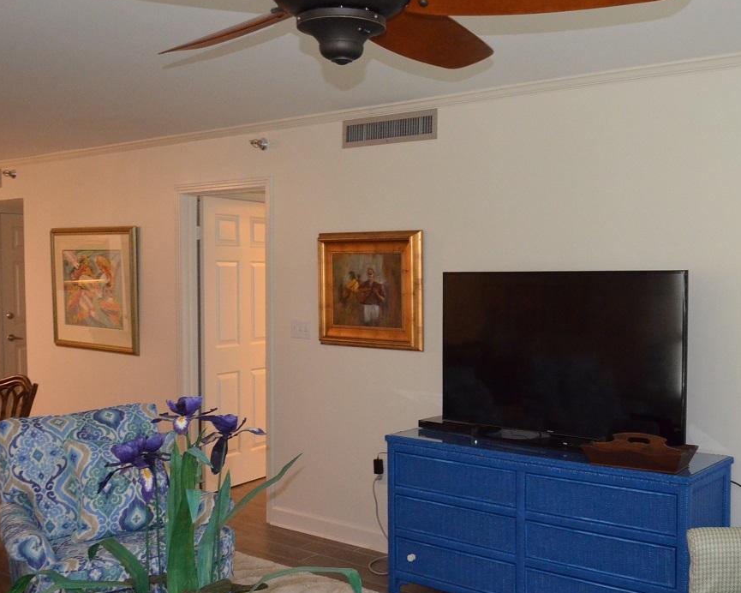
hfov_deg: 45.6
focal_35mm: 40
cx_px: 441
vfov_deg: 37.3
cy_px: 317
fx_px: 877
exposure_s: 1/60
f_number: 3.8
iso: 2800
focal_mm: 20
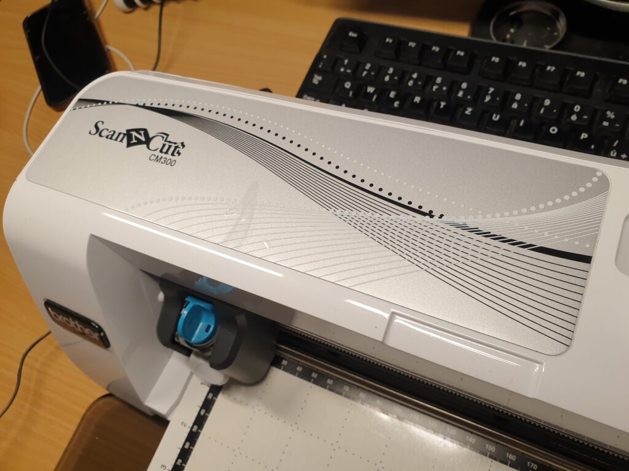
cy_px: 236
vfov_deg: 53.1
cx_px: 314
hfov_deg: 67.3
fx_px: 472
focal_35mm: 26
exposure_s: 1/50
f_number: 2.4
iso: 80
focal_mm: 4.3
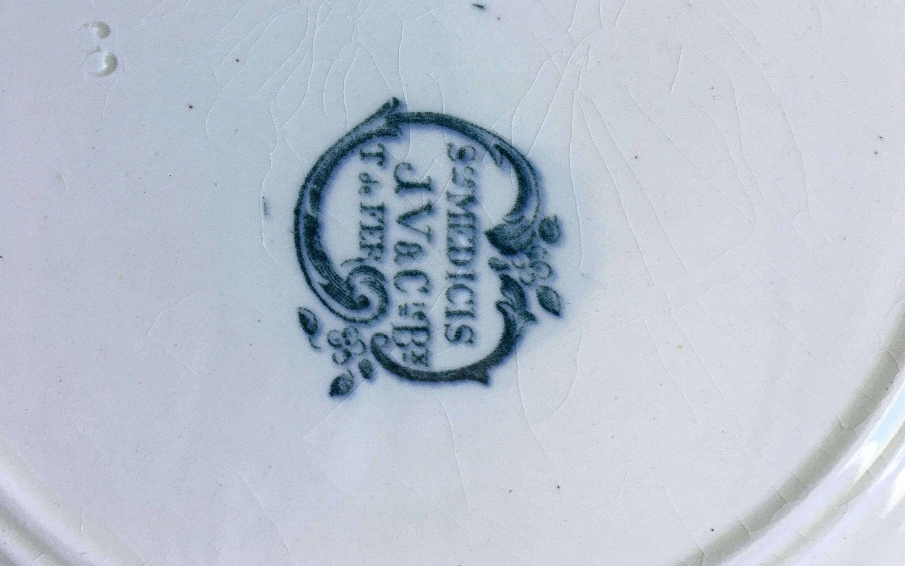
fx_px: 765
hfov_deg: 61.2
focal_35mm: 31
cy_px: 255
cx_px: 452
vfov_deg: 40.6
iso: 32
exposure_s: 1/33
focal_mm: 4.15
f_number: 2.2
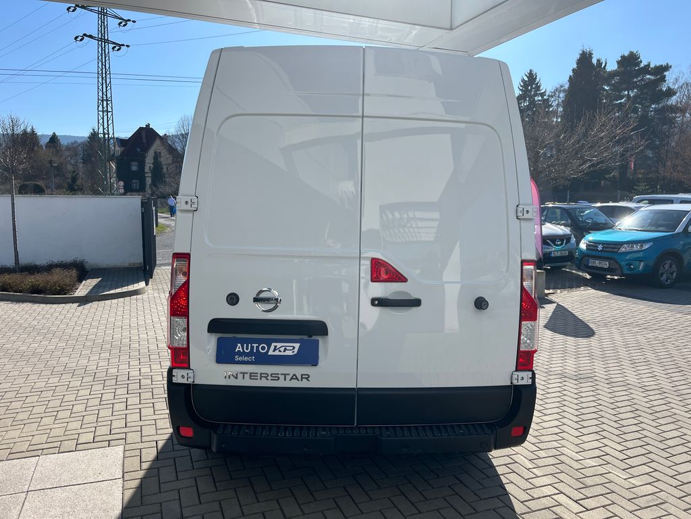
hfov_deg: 67.3
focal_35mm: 26
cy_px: 260
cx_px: 346
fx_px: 519
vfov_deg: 53.1
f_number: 1.6
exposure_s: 1/4016
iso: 50
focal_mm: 5.1
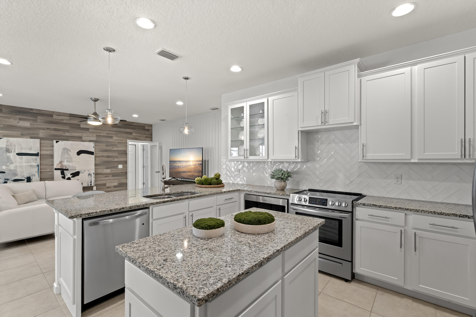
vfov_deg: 73.8
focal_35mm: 16
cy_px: 158
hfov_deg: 96.7
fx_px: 212
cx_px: 238
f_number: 10
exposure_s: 1/3
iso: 800
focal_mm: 16
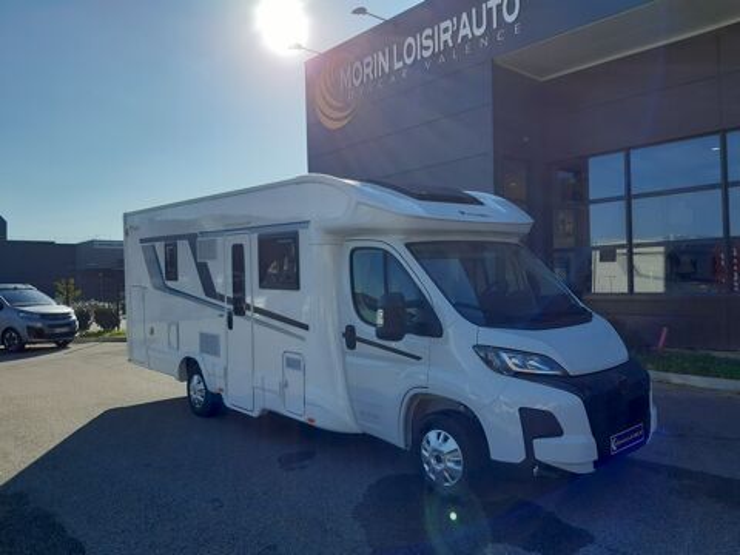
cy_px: 278
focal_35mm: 26
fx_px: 556
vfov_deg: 53.1
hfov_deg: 67.3
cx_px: 370
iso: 40
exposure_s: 1/1845
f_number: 1.7
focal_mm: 3.92
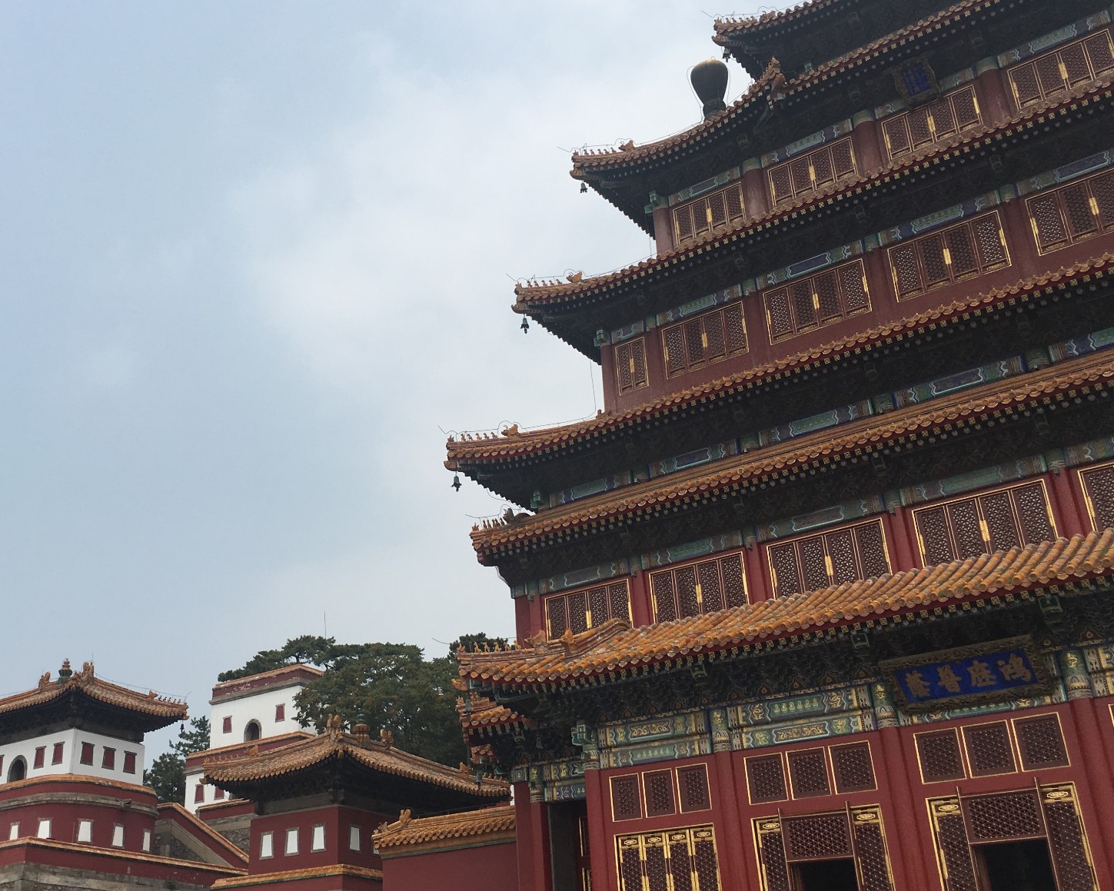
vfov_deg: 37.3
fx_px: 1319
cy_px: 392
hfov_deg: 45.1
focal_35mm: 40
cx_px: 364
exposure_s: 1/2481
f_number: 2.2
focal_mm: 4.15
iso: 25
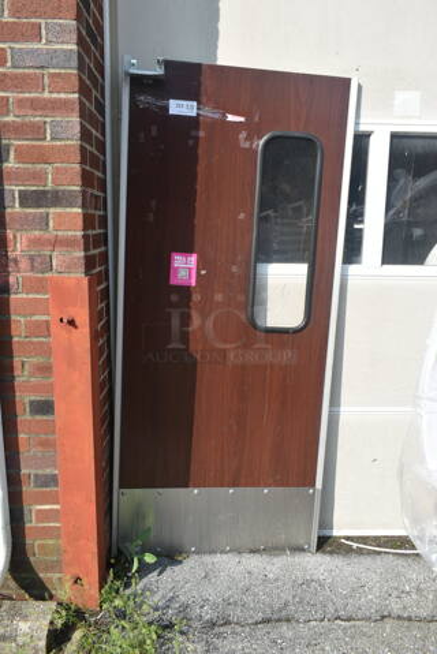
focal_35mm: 27
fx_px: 491
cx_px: 218
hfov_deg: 48.0
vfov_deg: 67.4
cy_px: 327
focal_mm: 18
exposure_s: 1/160
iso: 100
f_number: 8
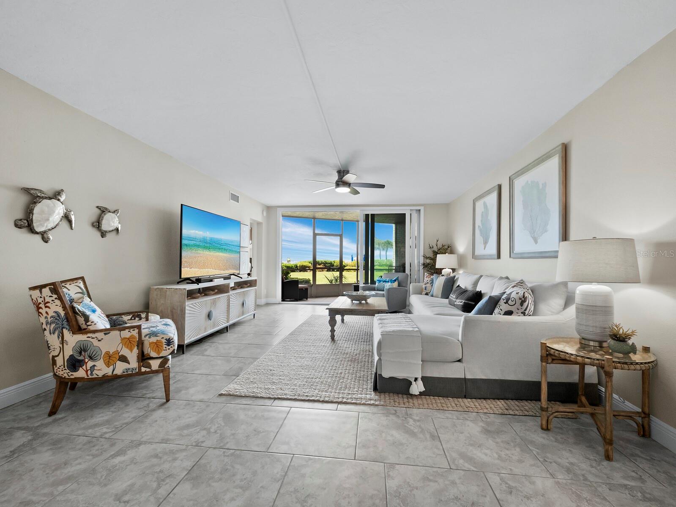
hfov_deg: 102.1
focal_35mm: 14
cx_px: 338
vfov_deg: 85.7
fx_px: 273
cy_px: 254
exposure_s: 1/6
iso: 400
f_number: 10
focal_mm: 7
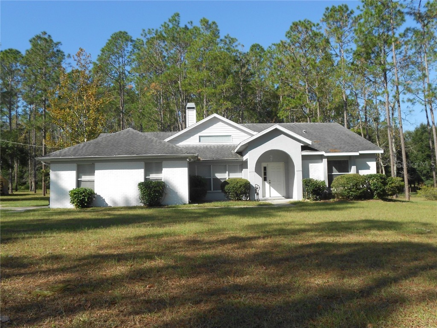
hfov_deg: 56.8
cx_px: 218
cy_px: 164
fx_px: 404
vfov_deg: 44.2
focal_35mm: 32
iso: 80
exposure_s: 1/640
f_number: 3.6
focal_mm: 5.8
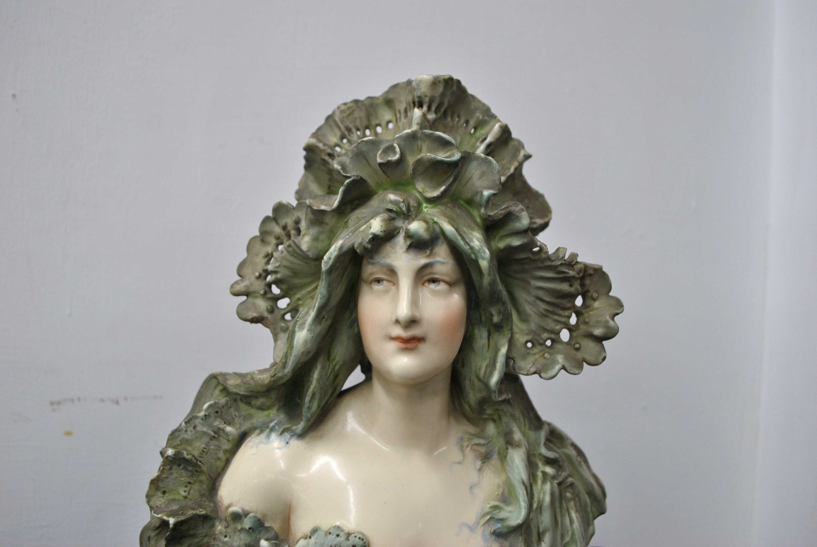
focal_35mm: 33
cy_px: 274
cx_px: 408
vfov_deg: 40.1
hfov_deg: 57.2
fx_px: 750
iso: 400
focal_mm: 22
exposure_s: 1/50
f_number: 3.8
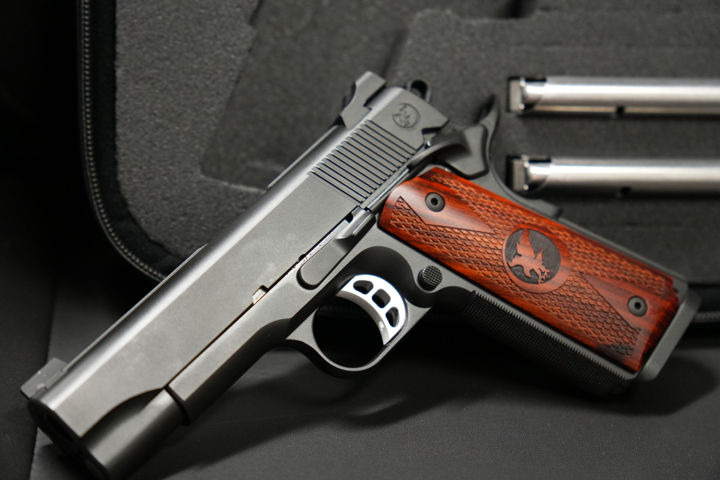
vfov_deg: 18.9
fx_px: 1440
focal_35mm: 72
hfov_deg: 28.1
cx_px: 360
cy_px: 240
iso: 2500
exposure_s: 1/80
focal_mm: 48
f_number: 2.8
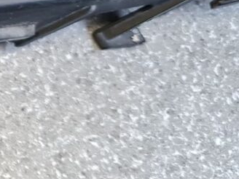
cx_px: -238
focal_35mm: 111
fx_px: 766
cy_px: -45
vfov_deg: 12.9
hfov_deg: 14.7
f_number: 1.8
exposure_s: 1/100
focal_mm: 5.4
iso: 200
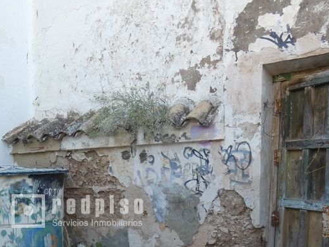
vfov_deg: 34.4
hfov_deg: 45.0
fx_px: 380
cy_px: 212
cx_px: 78
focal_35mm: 40
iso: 80
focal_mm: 3.6
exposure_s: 1/100
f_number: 2.8
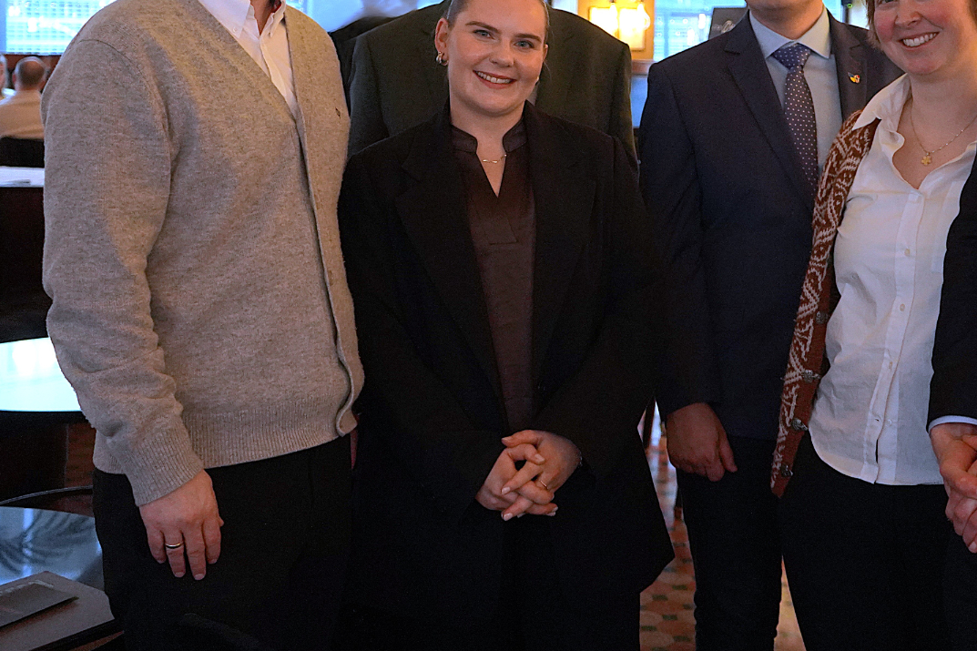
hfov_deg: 37.9
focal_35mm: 52
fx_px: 1411
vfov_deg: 25.5
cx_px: 614
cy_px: 132
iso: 5000
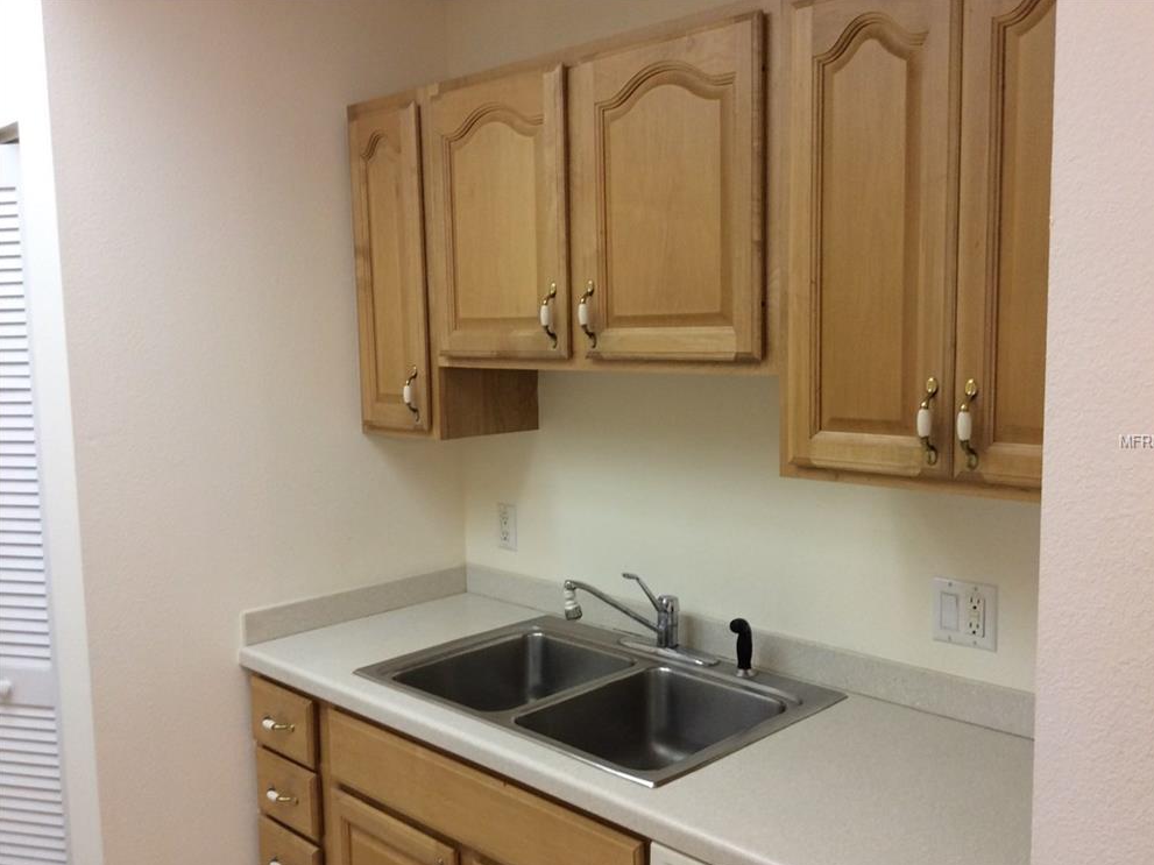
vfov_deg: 42.9
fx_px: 1100
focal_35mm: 33
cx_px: 593
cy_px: 441
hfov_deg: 55.4
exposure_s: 1/24
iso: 64
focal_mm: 3.3
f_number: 2.4
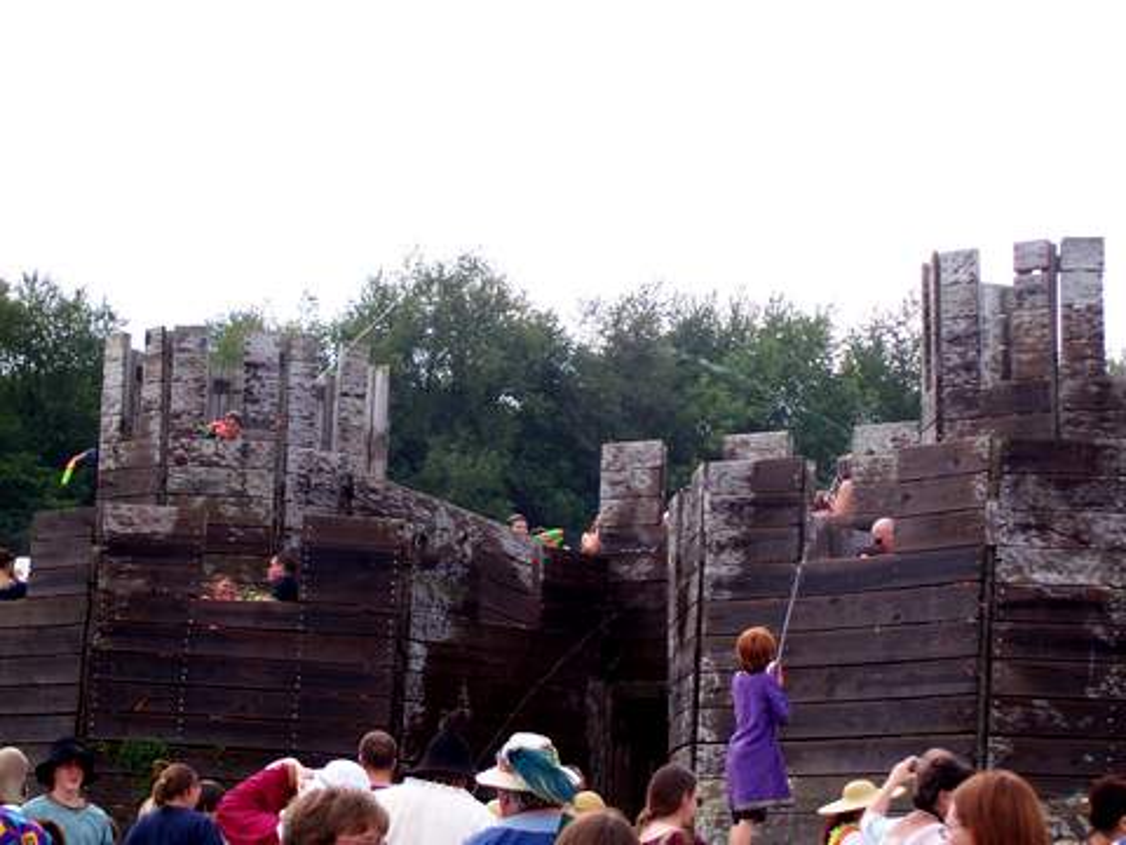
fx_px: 3968
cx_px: 563
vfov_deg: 12.1
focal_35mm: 122
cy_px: 422
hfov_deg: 16.1
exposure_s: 1/250
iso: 80
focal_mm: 21
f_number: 4
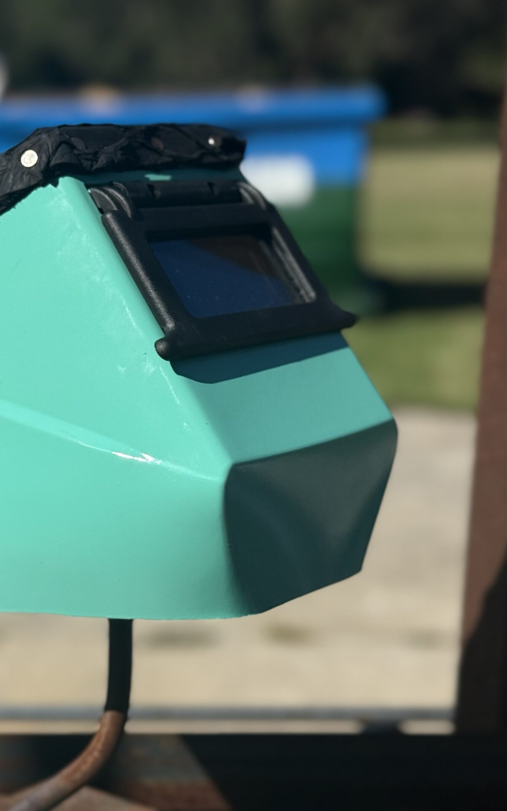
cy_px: 405
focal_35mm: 68
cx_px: 64
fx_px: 1503
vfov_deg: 30.2
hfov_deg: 18.9
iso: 50
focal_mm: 6.76
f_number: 1.78
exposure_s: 1/11364
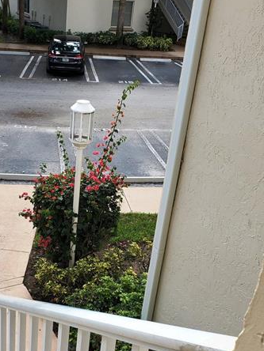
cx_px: 61
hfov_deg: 31.5
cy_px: 247
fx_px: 458
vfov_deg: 41.3
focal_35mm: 45
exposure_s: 1/645
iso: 50
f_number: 2.4
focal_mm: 4.3
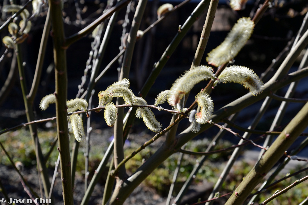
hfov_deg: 25.4
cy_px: 102
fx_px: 685
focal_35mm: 80
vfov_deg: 17.1
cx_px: 154
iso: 200
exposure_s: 1/250
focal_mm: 80
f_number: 7.1
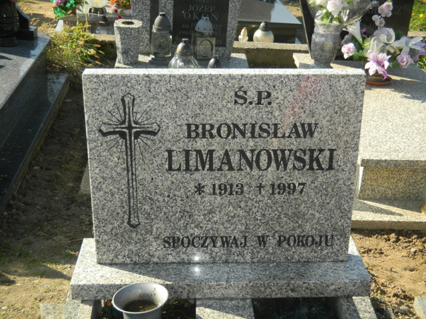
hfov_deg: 34.9
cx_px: 213
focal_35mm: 55
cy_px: 160
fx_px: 677
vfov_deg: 26.6
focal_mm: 9.9
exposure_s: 1/253
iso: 80
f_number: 4.2
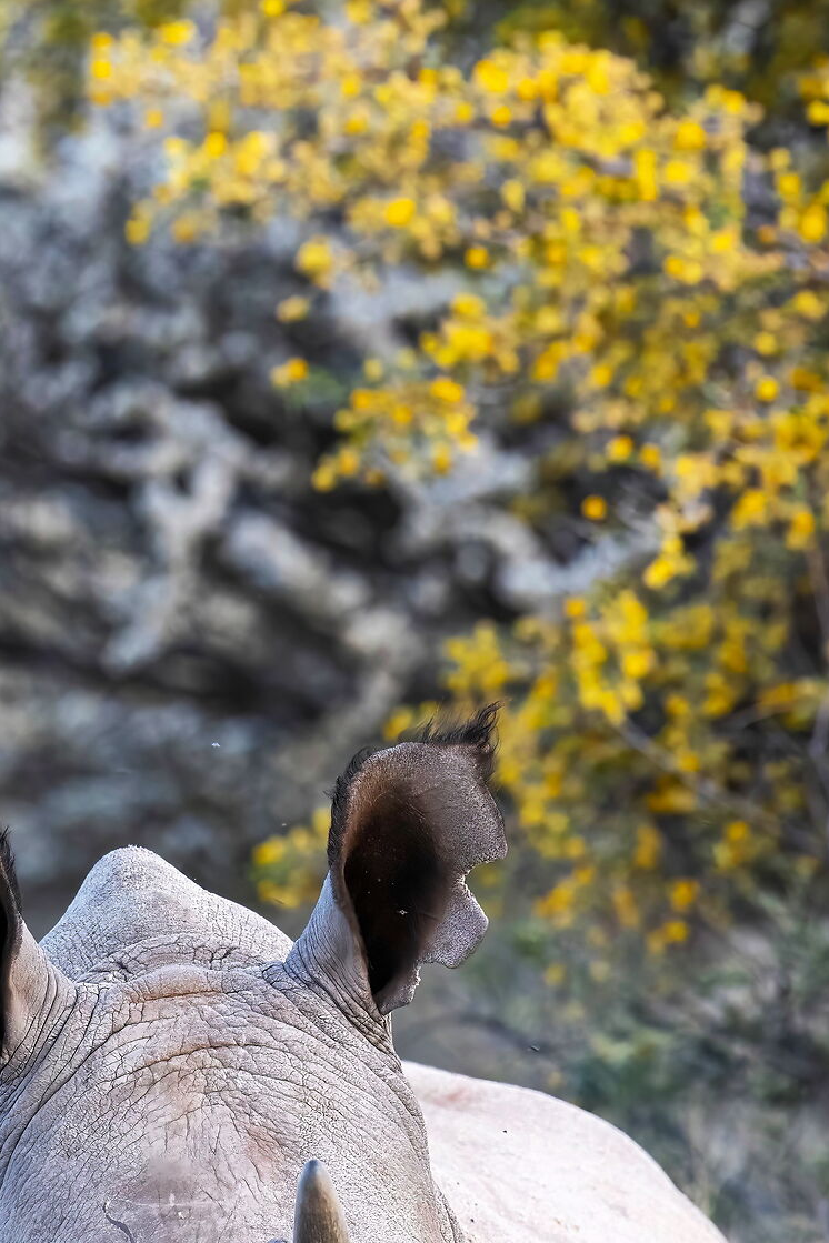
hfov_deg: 1.6
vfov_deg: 2.4
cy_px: 1234
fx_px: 29634
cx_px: 371
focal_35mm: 858
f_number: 5.6
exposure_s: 1/200
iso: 2000
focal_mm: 400
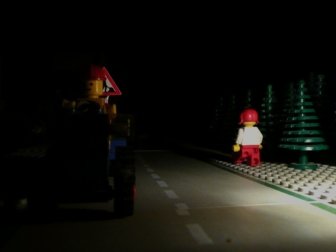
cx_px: 168
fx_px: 311
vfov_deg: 44.2
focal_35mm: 32
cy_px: 126
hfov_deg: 56.8
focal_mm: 4.6
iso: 200
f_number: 3.3
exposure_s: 1/1.6
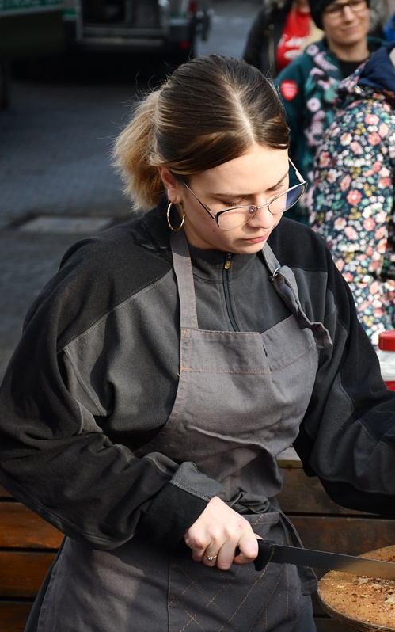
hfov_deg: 9.5
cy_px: 316
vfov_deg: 15.1
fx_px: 2376
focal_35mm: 138
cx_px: 336
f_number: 5
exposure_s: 1/500
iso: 500
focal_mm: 60
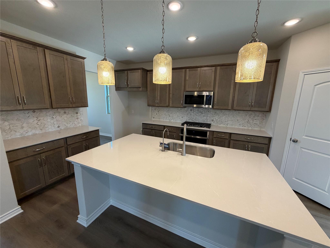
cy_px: 124
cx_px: 165
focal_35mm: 14
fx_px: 133
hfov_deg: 102.1
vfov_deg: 85.7
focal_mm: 2.22
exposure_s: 1/120
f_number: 2.2
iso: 160
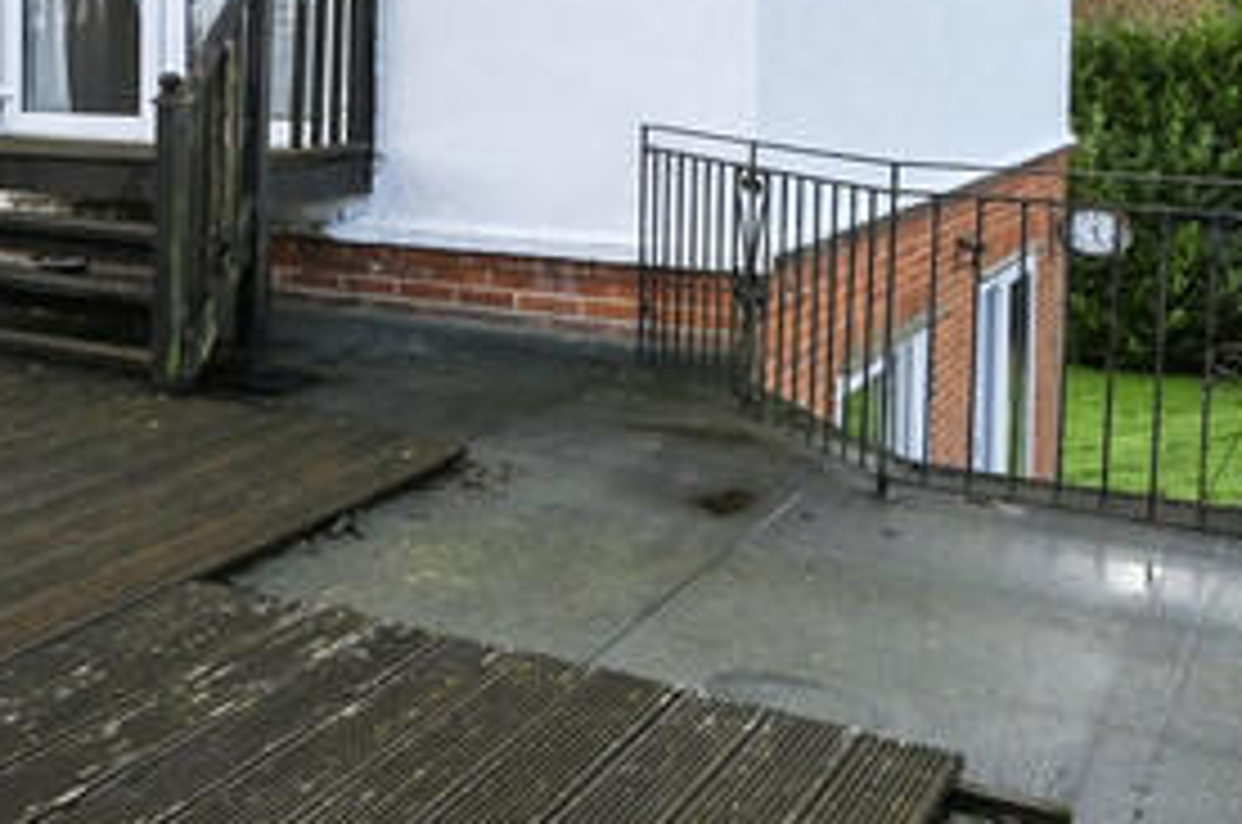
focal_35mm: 52
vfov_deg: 25.0
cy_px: 61
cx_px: -562
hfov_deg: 27.8
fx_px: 1791
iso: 500
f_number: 13
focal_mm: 14
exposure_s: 1/200
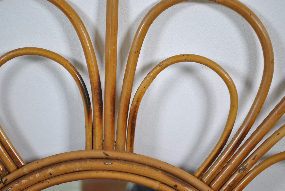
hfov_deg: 24.6
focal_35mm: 82
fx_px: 654
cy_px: 96
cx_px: 142
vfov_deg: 16.6
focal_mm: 55
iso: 100
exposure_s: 1/50
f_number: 5.6
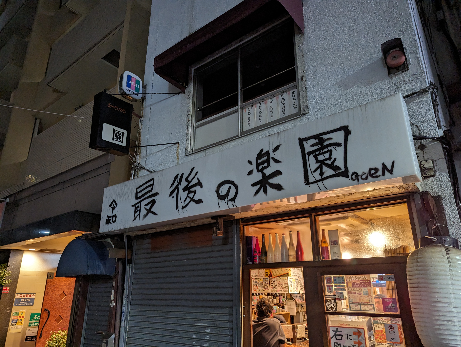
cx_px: 230
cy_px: 174
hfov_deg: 71.5
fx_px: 320
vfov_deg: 56.9
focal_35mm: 24
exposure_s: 1/25
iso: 326
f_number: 1.85
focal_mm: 6.81
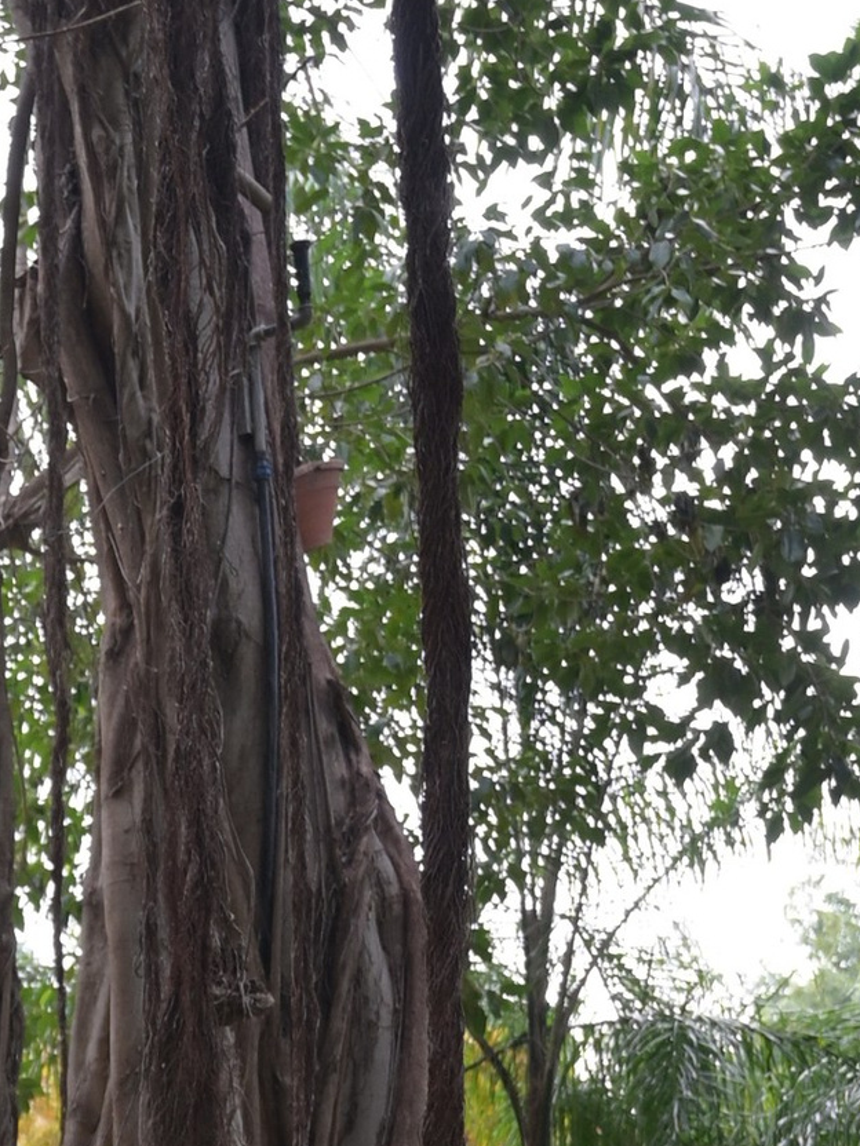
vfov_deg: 13.7
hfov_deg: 10.3
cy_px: 1824
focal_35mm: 133
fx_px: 4406
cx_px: -839
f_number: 3.5
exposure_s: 1/250
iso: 250
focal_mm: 30
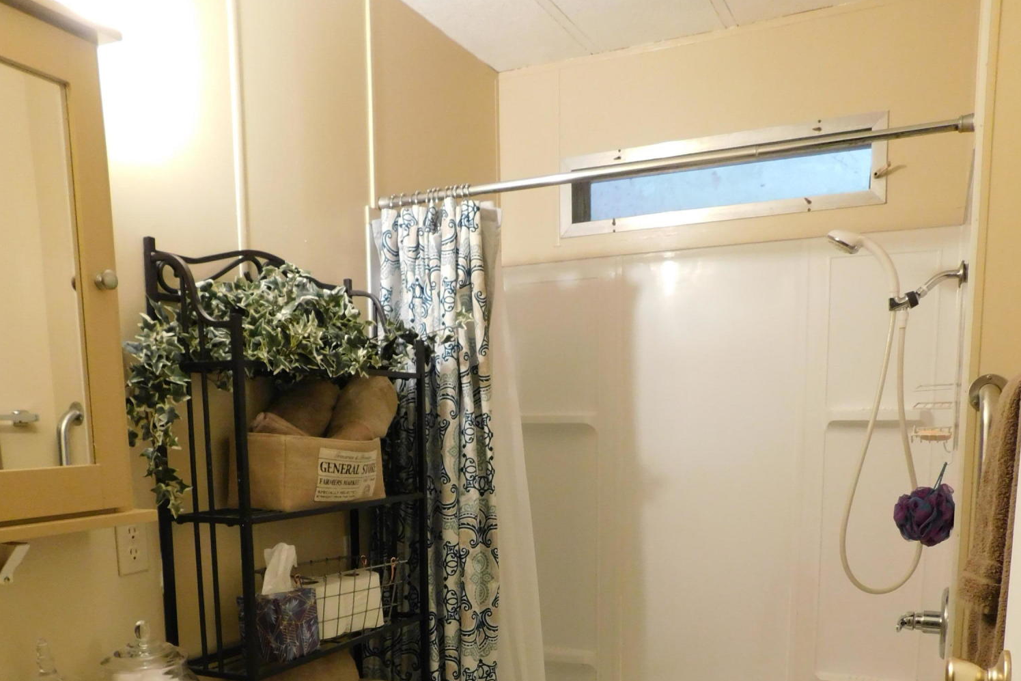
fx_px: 908
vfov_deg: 39.2
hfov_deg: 58.7
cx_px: 510
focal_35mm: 32
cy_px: 566
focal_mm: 4
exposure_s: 1/30
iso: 360
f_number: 3
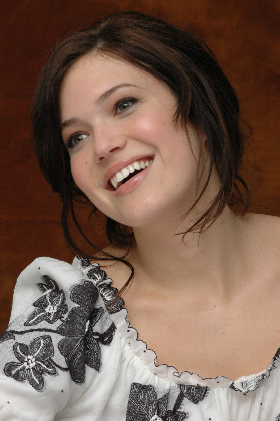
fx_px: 1963
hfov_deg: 8.2
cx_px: 140
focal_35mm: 168
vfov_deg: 12.2
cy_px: 210
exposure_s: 1/1250
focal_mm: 112
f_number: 10
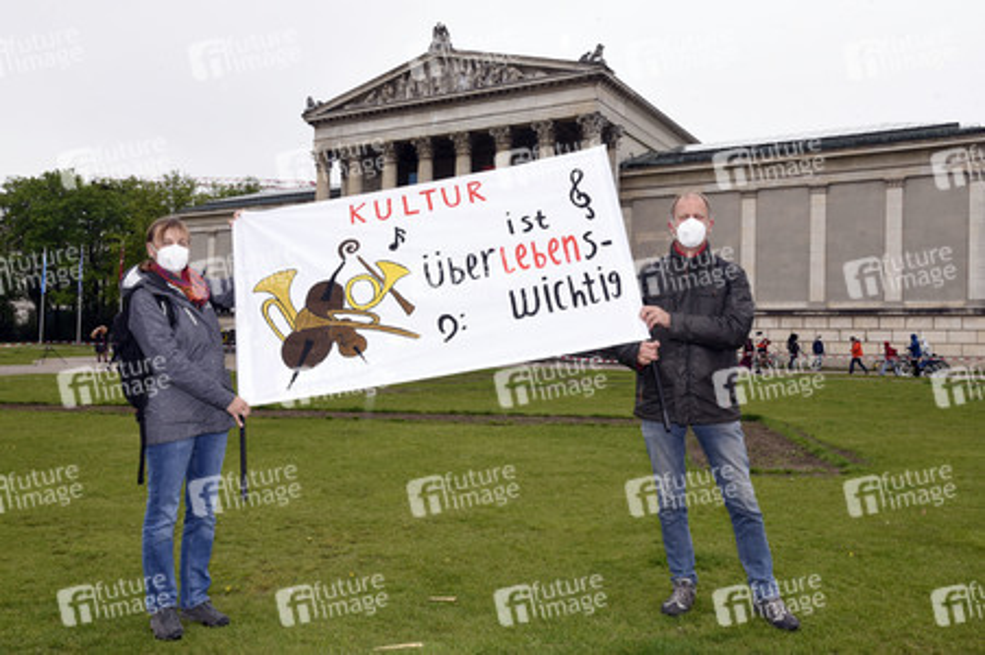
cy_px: 328
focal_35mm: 31
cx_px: 492
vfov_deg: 42.3
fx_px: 848
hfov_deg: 60.3
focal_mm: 31
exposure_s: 1/160
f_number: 11
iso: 400
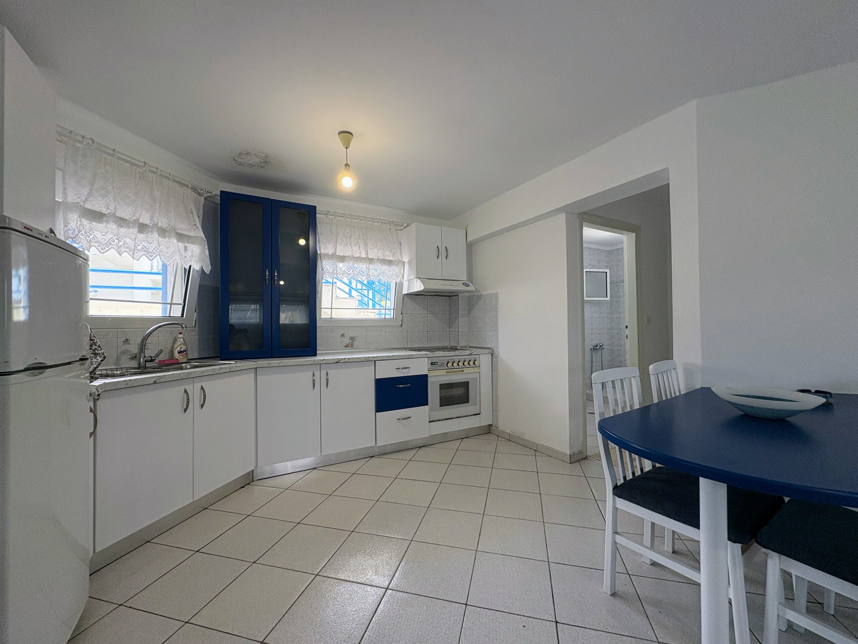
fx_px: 347
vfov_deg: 85.7
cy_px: 322
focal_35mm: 14
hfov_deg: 102.1
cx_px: 429
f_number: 2.2
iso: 160
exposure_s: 1/99
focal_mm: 2.22
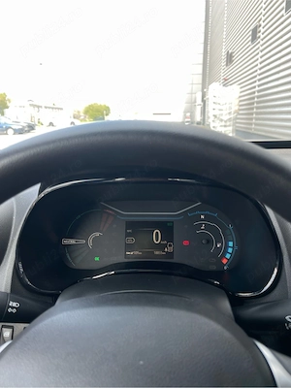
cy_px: 194
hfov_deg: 54.9
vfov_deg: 69.4
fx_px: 280
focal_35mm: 25
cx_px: 146
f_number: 1.6
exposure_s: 1/121
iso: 64
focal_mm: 5.1
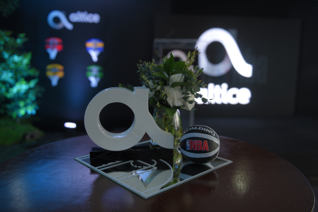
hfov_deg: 60.3
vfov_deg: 42.3
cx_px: 159
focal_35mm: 31
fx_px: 274
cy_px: 106
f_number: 2.8
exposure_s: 1/80
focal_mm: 31
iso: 400
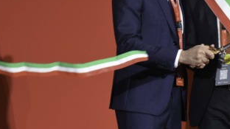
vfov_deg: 5.6
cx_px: 229
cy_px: 40
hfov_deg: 9.9
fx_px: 1323
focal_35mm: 217
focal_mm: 95
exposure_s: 1/200
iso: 4000
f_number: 7.1
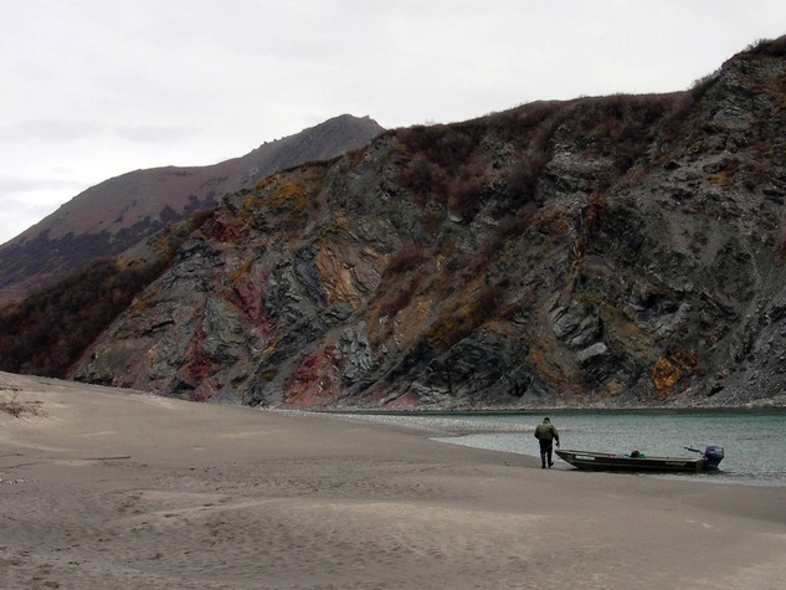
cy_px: 236
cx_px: 494
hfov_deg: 32.0
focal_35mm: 60
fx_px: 1363
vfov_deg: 24.4
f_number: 4.8
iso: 50
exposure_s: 1/110
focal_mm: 7.8
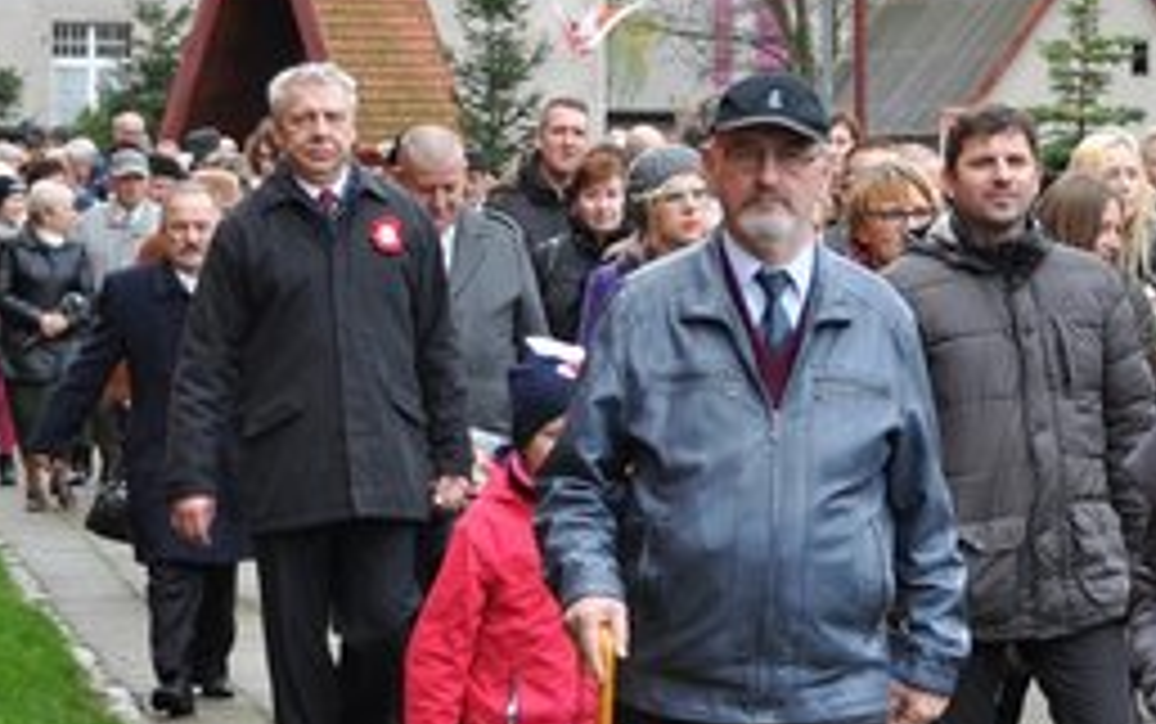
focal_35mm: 170
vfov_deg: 7.7
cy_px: 544
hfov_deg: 12.3
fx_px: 5359
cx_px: 693
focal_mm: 44
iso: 200
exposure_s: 1/100
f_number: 4.5
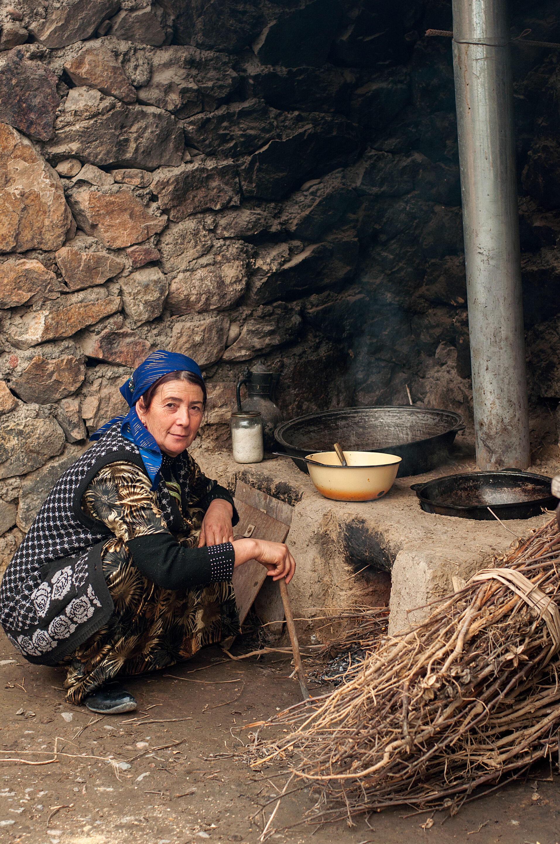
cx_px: 280
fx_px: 1754
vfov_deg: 27.0
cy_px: 422
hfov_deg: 18.1
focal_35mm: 75
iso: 200
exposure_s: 1/200
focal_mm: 50
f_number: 2.8
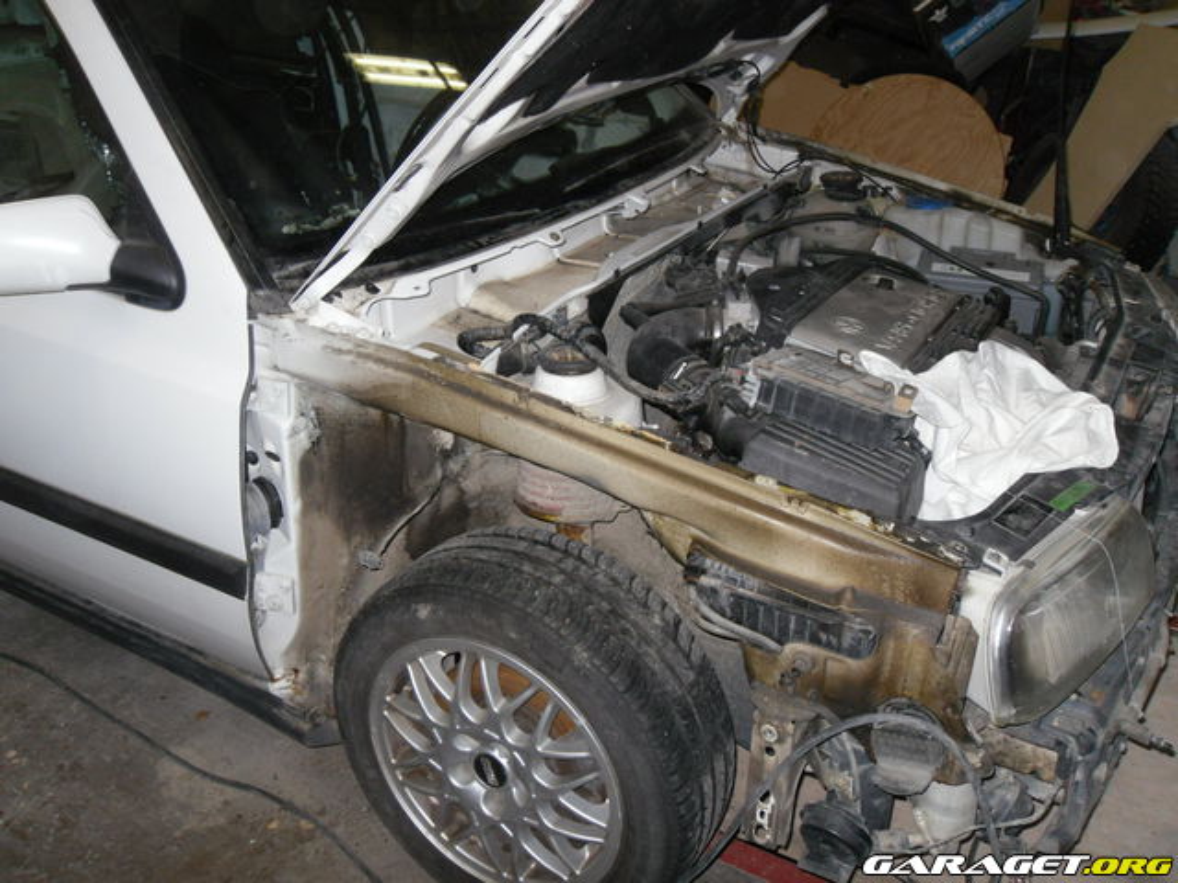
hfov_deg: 52.6
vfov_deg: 40.7
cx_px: 589
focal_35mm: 35
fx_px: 1191
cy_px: 442
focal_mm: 6.3
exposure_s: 1/45
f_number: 3.5
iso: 100
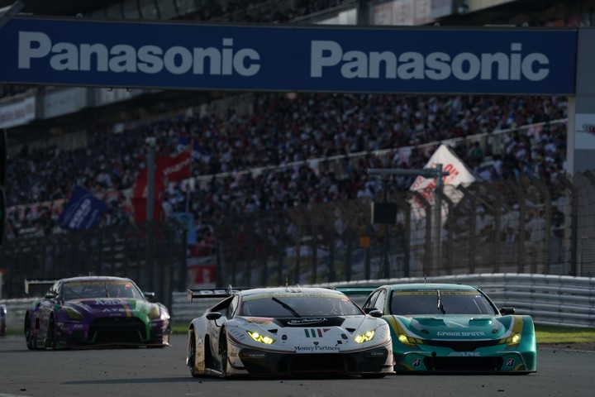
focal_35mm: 524
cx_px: 298
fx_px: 8660
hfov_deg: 3.9
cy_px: 198
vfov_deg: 2.6
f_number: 7.1
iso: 200
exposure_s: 1/800
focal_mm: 524
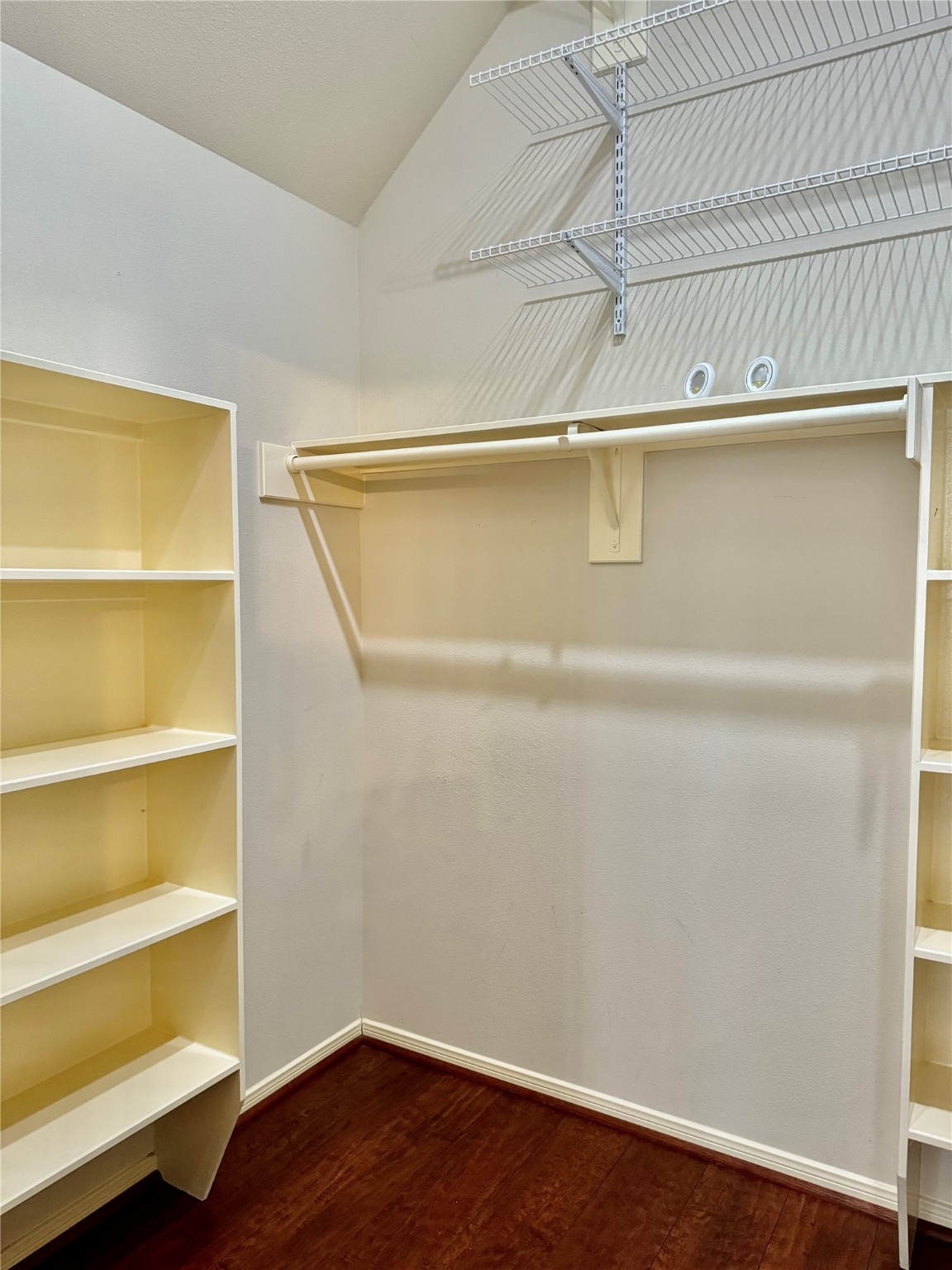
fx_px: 880
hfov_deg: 56.8
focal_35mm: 24
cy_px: 635
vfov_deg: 71.6
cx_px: 476
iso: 400
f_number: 1.78
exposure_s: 1/60
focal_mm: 6.76
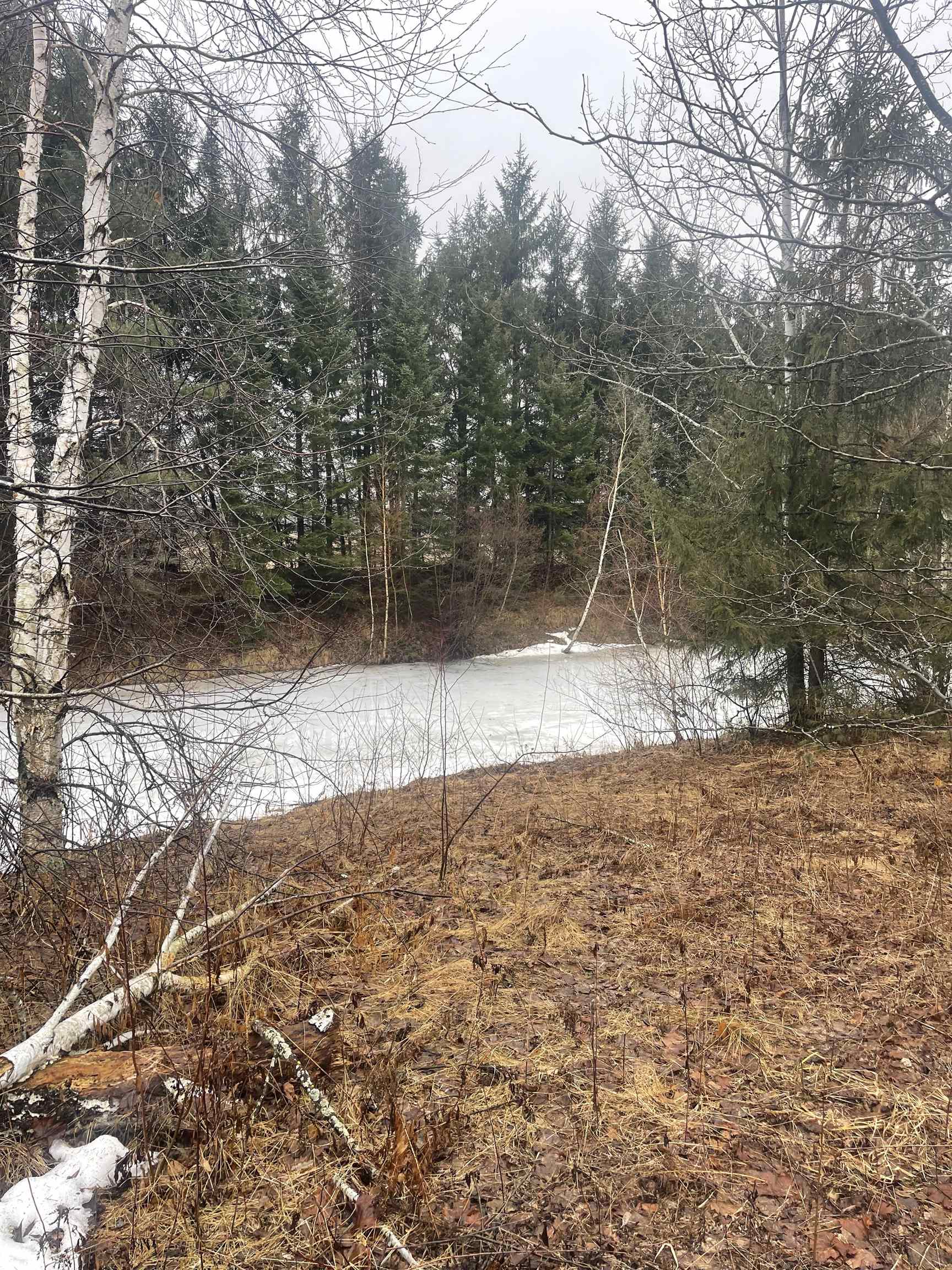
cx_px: 476
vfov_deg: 69.4
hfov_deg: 54.9
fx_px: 917
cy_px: 635
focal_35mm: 25
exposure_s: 1/121
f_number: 1.6
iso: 40
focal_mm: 5.1
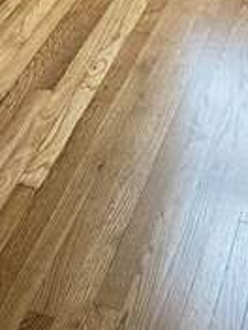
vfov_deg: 14.6
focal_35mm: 105
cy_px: -373
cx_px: -15
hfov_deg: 13.8
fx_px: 1003
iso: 80
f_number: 1.78
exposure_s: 1/172
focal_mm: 6.86
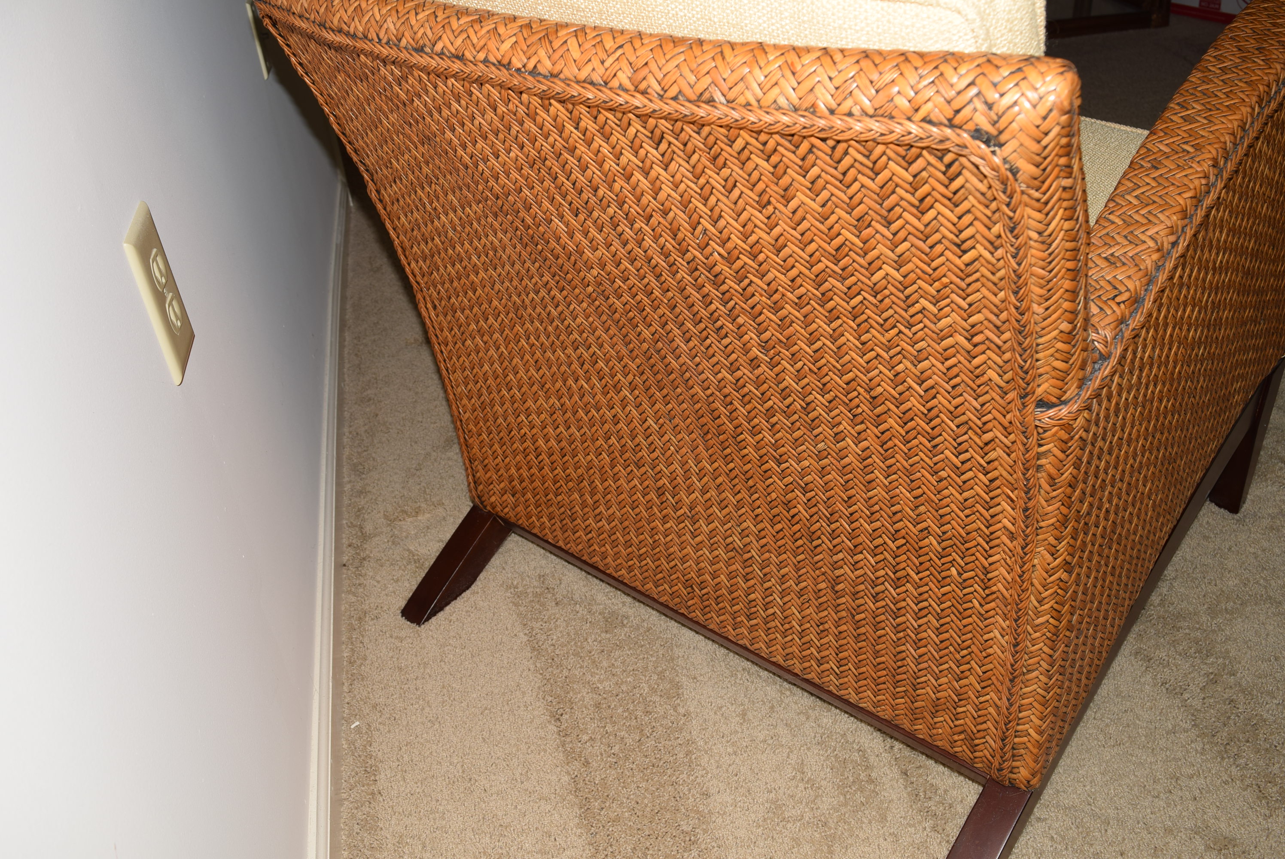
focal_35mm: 32
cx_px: 642
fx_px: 1125
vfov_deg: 41.8
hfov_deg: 59.5
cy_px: 430
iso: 100
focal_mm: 21
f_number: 8
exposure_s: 1/60
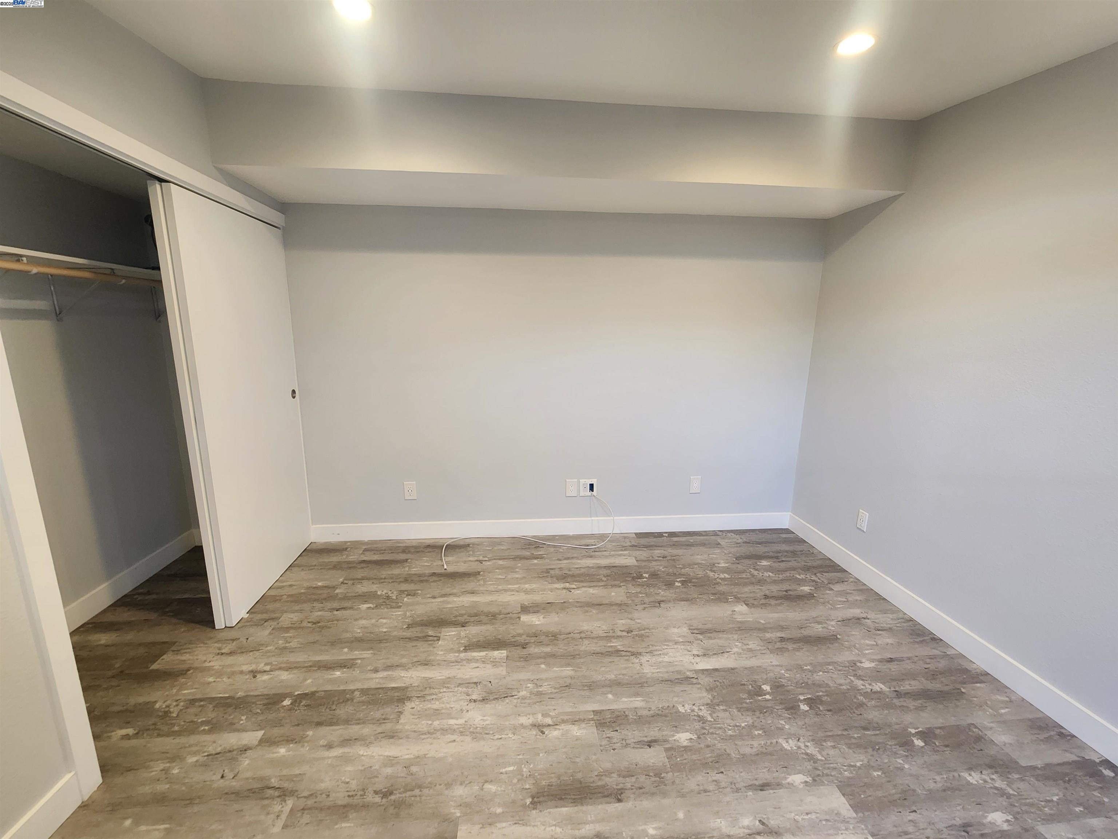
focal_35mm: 13
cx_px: 559
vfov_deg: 89.9
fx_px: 420
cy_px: 420
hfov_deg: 106.2
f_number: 2.2
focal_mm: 2.2
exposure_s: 1/60
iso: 250
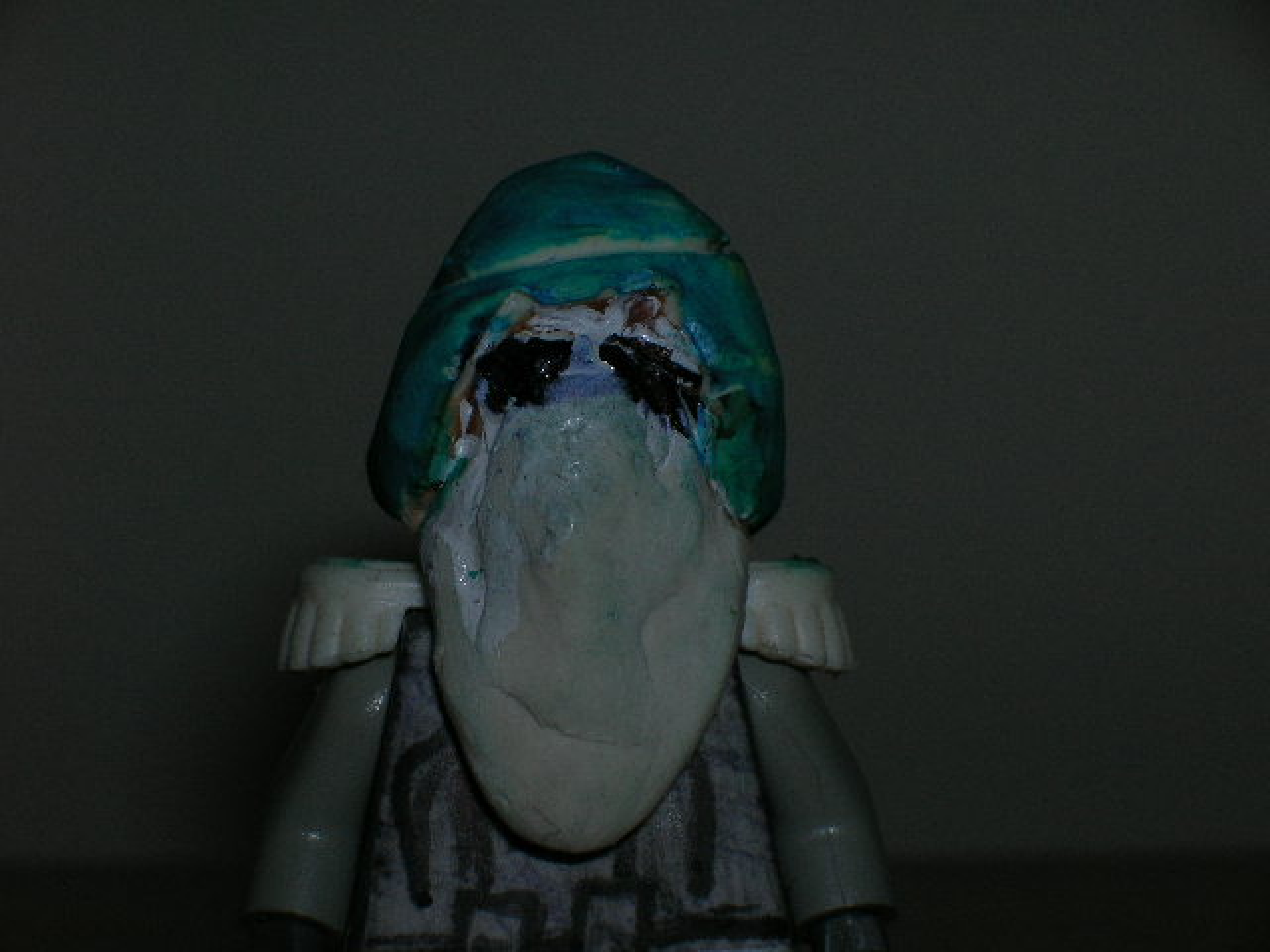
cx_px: 635
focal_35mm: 102
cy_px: 476
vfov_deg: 14.5
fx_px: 3742
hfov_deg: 19.3
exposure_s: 1/60.1
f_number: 8.2
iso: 50
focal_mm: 17.1
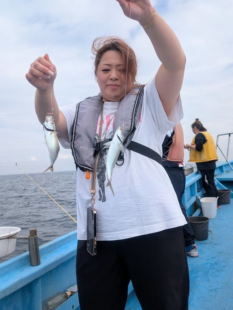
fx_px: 269
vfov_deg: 59.9
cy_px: 151
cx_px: 105
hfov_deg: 46.8
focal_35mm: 30
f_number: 1.68
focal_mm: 6.9
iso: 29
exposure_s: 1/1587
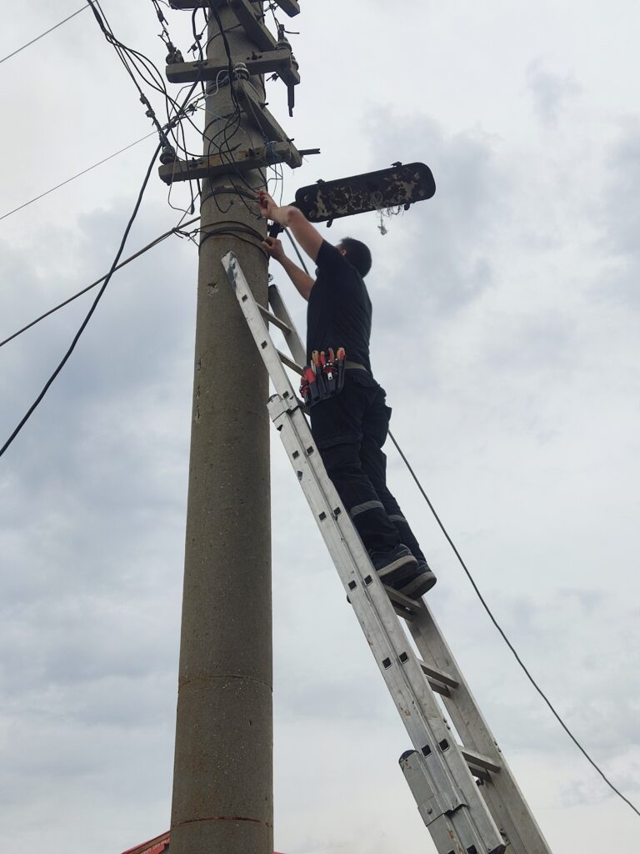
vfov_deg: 42.1
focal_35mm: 45
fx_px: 1109
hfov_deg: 32.2
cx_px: 320
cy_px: 427
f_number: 1.79
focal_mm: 4.71
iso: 50
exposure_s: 1/1679
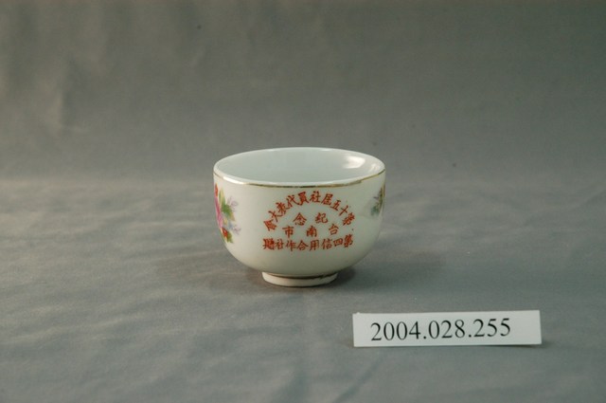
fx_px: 1765
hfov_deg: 19.5
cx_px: 303
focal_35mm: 105
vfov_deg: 13.0
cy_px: 202
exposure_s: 1/20
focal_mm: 70
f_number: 8
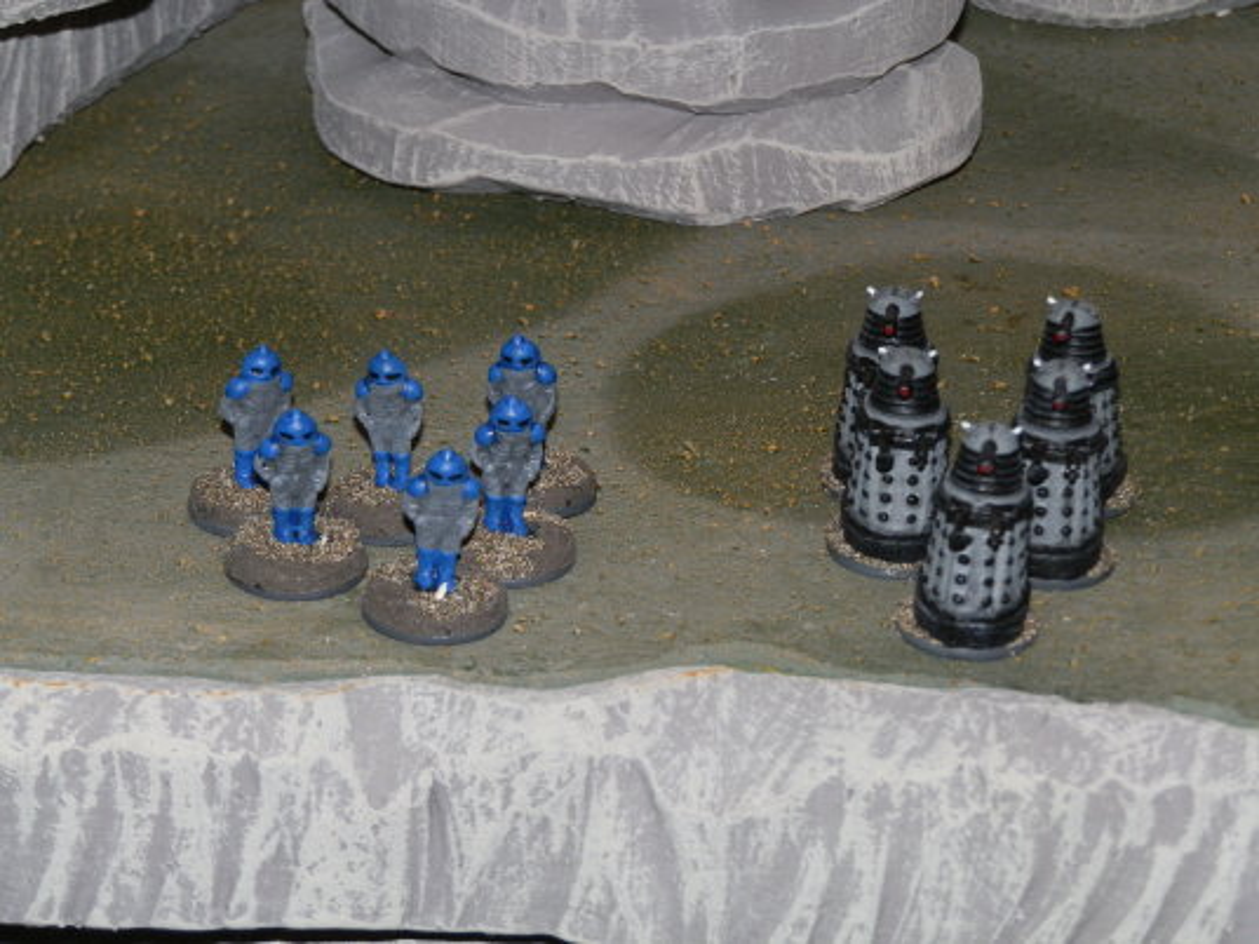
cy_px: 472
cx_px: 630
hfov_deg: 17.9
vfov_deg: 13.5
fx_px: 4001
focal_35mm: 110
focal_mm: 19.78
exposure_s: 1/160
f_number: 4.1
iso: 100
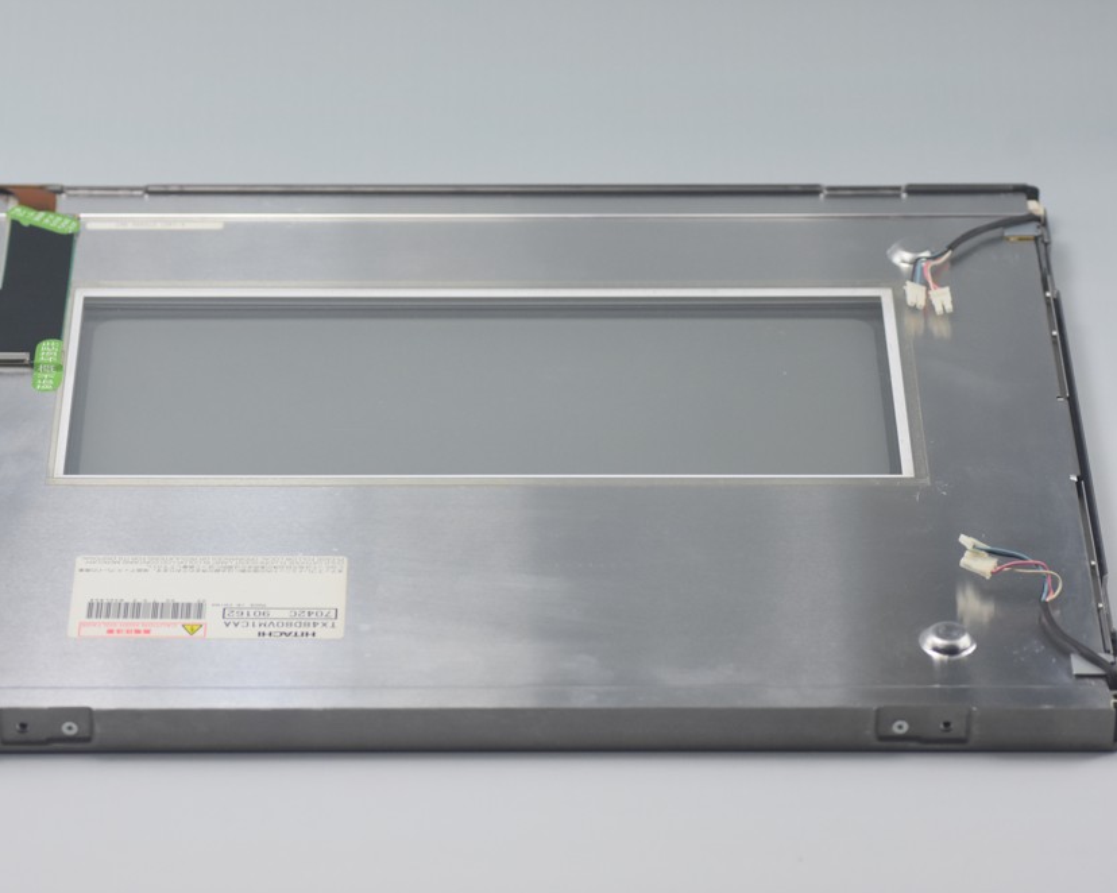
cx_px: 479
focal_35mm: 153
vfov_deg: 10.1
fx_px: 5057
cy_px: 448
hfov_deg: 12.6
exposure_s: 1/640
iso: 800
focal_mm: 90
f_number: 6.3
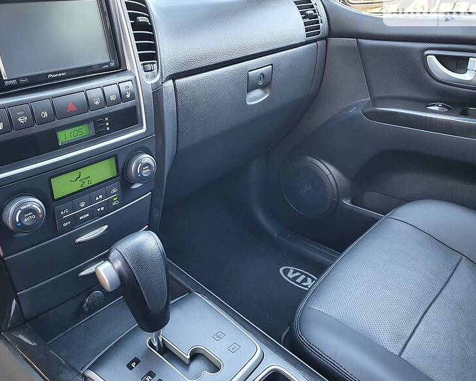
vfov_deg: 51.5
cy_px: 187
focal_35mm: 28
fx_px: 394
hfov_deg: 62.2
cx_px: 225
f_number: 2.4
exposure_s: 1/50
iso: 200
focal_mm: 4.3
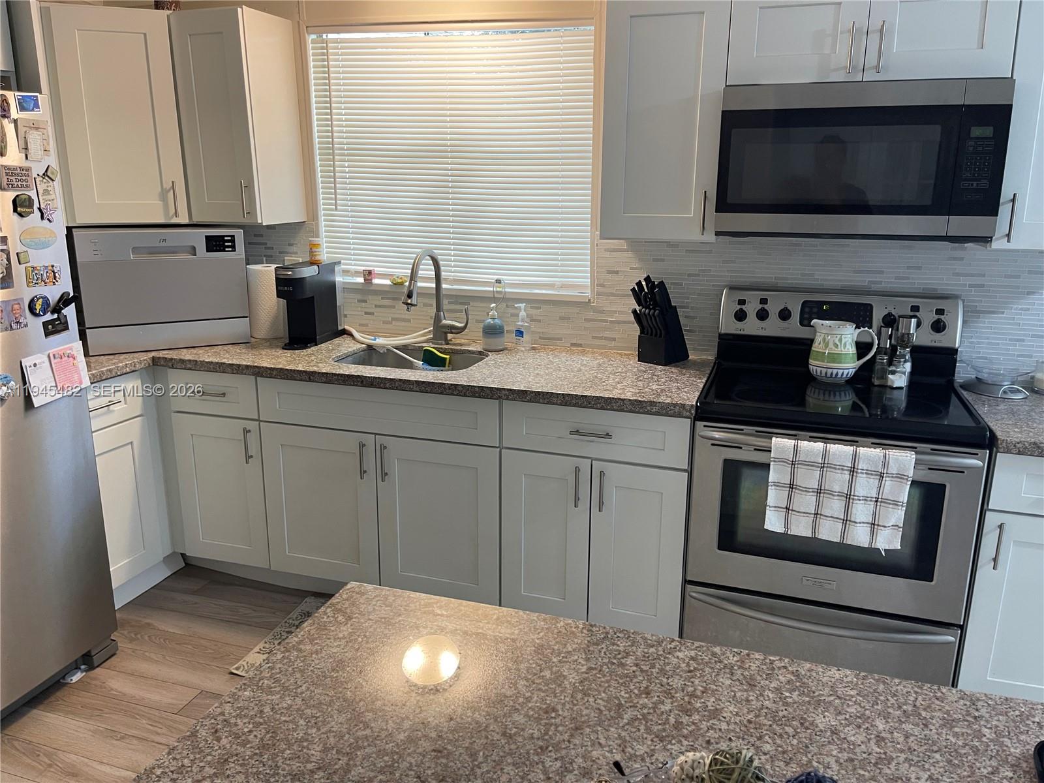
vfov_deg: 54.9
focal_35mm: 25
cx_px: 522
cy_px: 392
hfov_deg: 69.4
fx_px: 754
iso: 80
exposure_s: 1/60
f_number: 1.6
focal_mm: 5.1
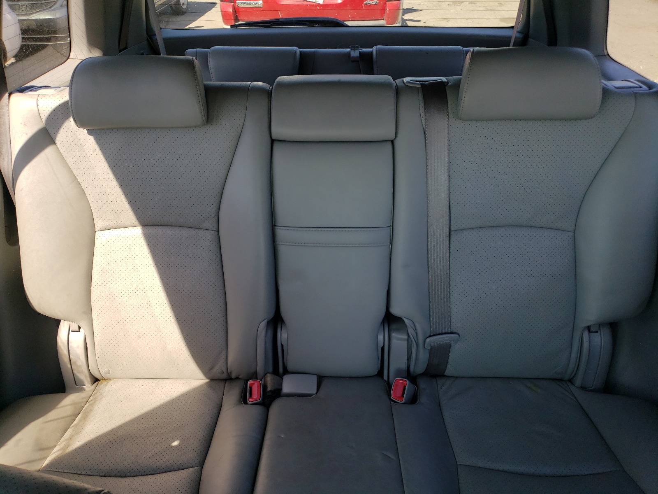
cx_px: 329
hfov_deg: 67.3
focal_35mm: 26
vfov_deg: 53.1
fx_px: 494
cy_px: 247
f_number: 1.5
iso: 50
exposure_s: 1/213
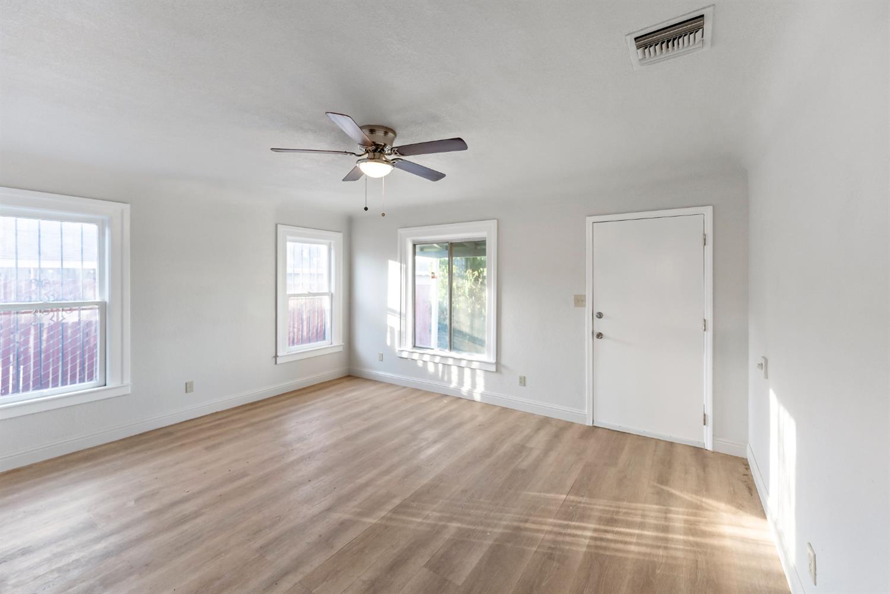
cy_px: 297
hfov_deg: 104.3
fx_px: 346
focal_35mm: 14
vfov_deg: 81.2
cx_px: 445
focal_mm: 14
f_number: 4
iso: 800
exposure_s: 1/160
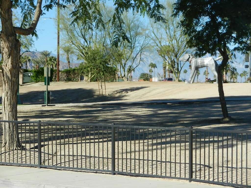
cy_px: 94
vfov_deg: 14.0
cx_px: 126
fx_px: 769
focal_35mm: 106
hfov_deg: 18.5
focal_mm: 19.1
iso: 160
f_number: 5
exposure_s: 1/800
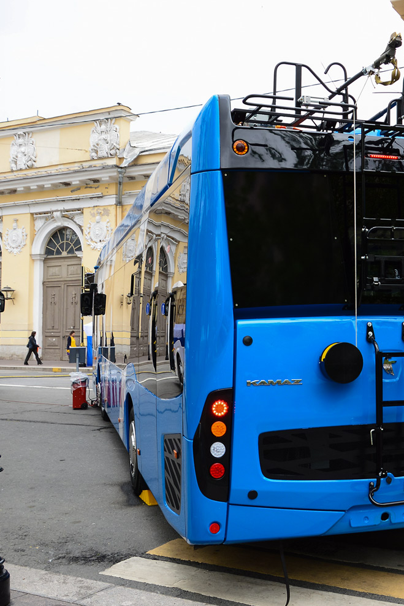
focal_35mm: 41
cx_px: 313
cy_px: 304
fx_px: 690
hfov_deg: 31.9
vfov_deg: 47.4
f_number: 5.6
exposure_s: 1/160
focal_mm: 18
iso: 200
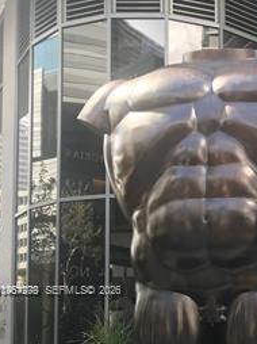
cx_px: 230
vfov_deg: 34.7
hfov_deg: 26.6
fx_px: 526
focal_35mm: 53
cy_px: 291
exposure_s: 1/120
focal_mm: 3.99
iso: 25
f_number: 1.8
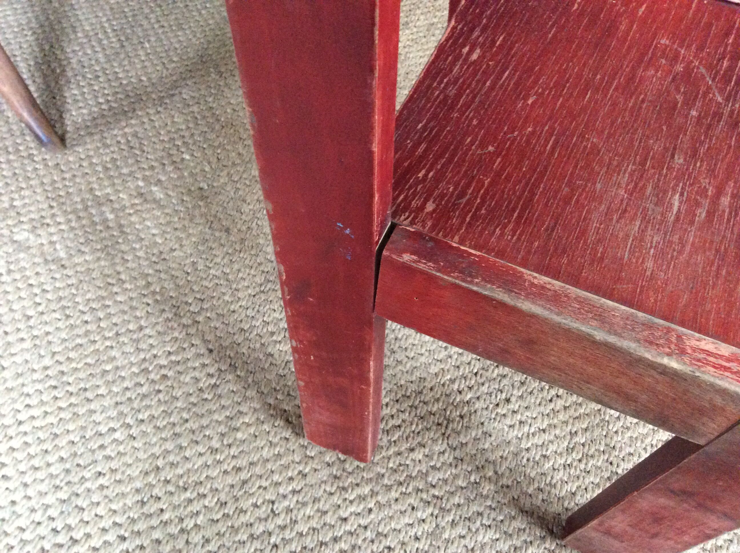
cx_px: 370
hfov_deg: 56.9
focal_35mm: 32
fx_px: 683
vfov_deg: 44.1
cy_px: 276
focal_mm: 3.3
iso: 320
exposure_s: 1/17
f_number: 2.4
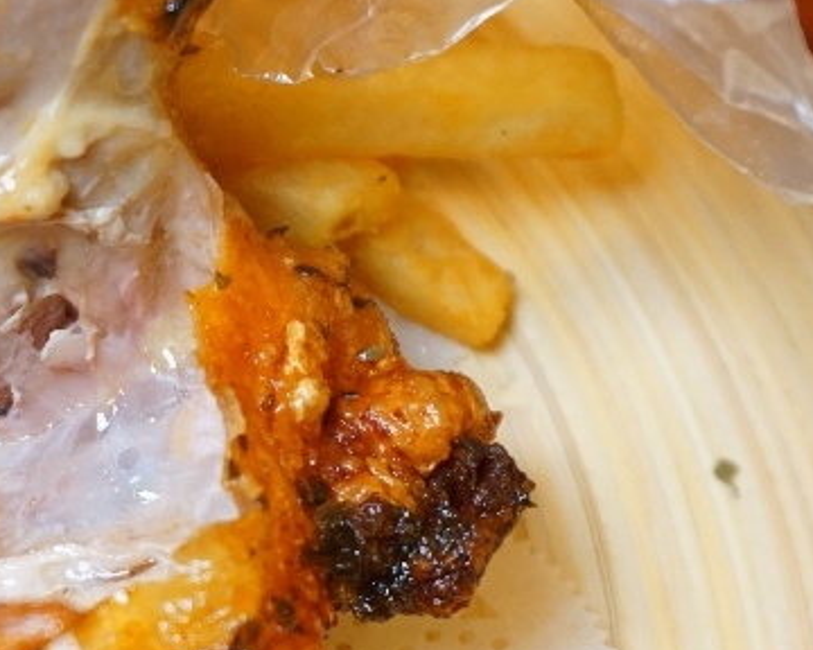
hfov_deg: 23.3
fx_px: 1925
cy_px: 297
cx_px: 97
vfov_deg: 19.2
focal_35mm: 80
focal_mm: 20
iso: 800
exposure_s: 1/60
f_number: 4
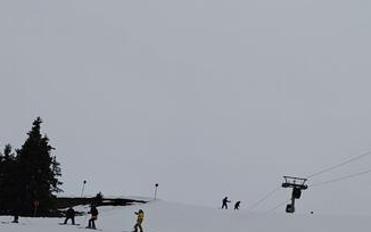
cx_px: 344
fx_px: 779
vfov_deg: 16.8
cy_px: 185
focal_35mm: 77
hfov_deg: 25.8
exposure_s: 1/2566
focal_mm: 6.06
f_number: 1.6
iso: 50
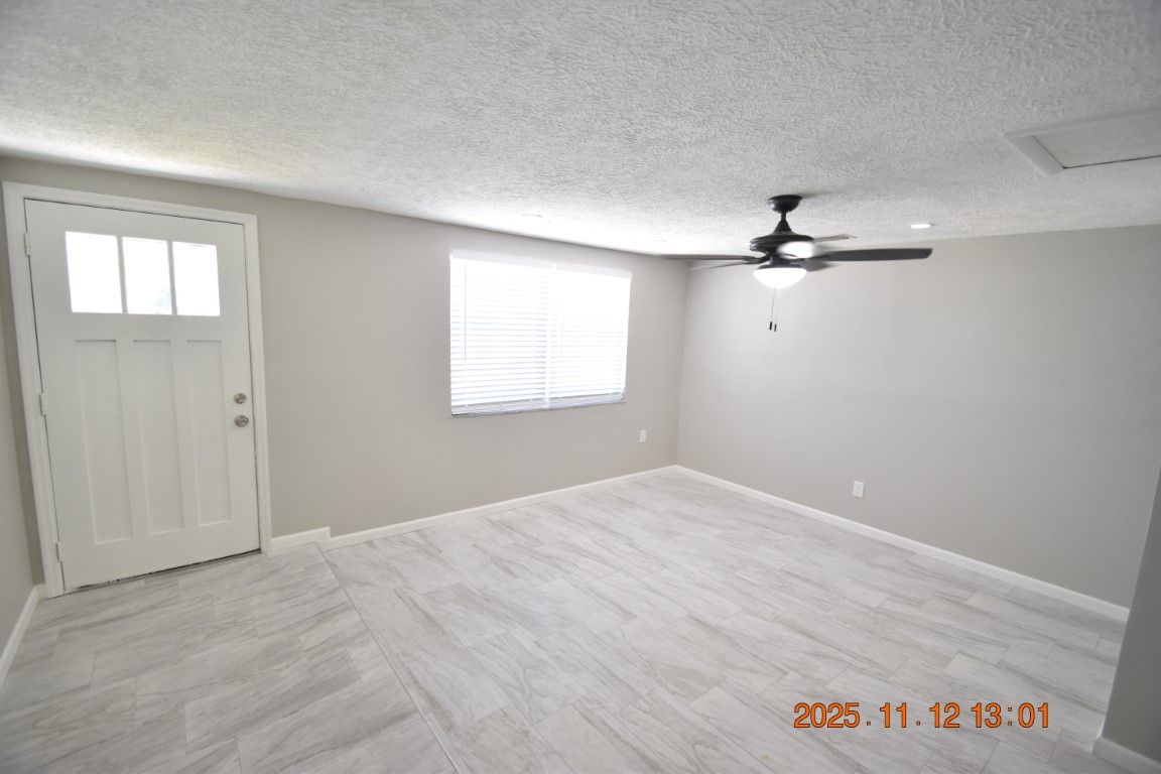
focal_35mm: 15
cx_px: 580
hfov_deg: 100.4
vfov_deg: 77.3
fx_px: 484
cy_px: 387
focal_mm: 10
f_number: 3.5
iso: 800
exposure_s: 1/90
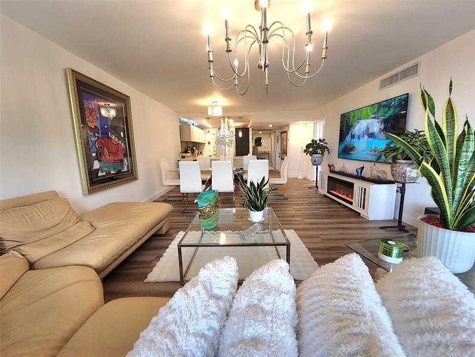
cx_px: 238
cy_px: 178
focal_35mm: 13
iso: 80
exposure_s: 1/50.3
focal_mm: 1.13
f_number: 2.2
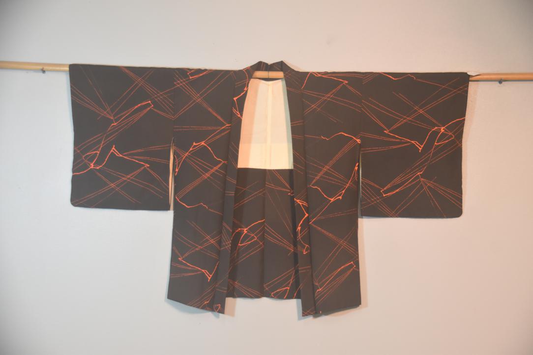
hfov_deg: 30.5
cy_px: 178
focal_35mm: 66
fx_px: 977
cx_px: 266
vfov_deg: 20.6
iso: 900
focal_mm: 44
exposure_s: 1/60
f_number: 4.5
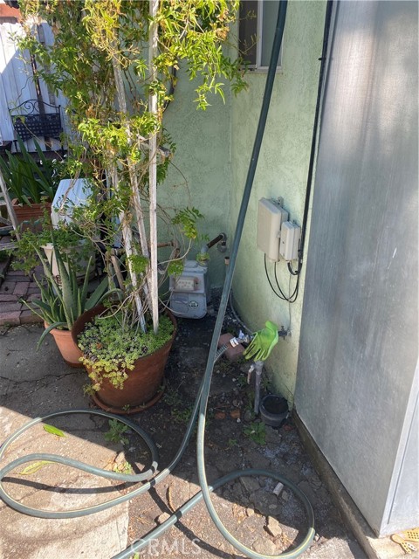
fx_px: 420
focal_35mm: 26
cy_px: 280
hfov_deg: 53.1
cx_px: 210
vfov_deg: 67.3
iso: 32
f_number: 1.8
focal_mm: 4.25
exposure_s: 1/389
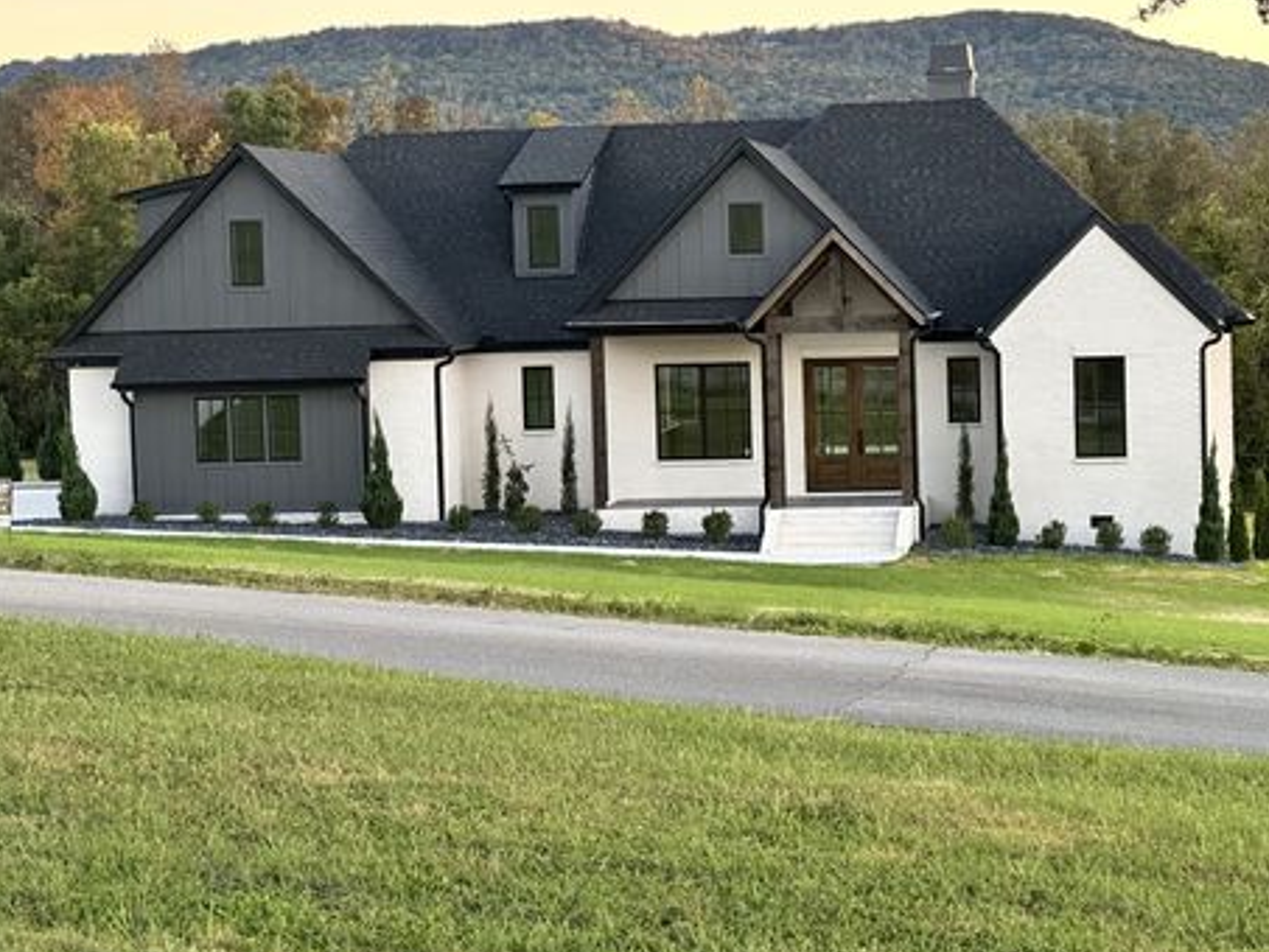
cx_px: 644
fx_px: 3117
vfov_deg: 17.4
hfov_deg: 23.0
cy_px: 444
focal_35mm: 85
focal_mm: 9
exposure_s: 1/86
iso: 250
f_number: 2.8
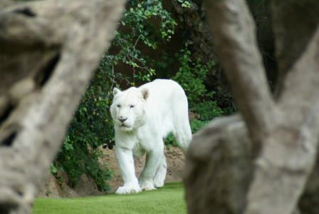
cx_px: 160
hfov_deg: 6.0
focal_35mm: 345
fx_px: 3061
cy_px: 107
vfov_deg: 4.0
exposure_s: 1/400
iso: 320
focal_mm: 230
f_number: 5
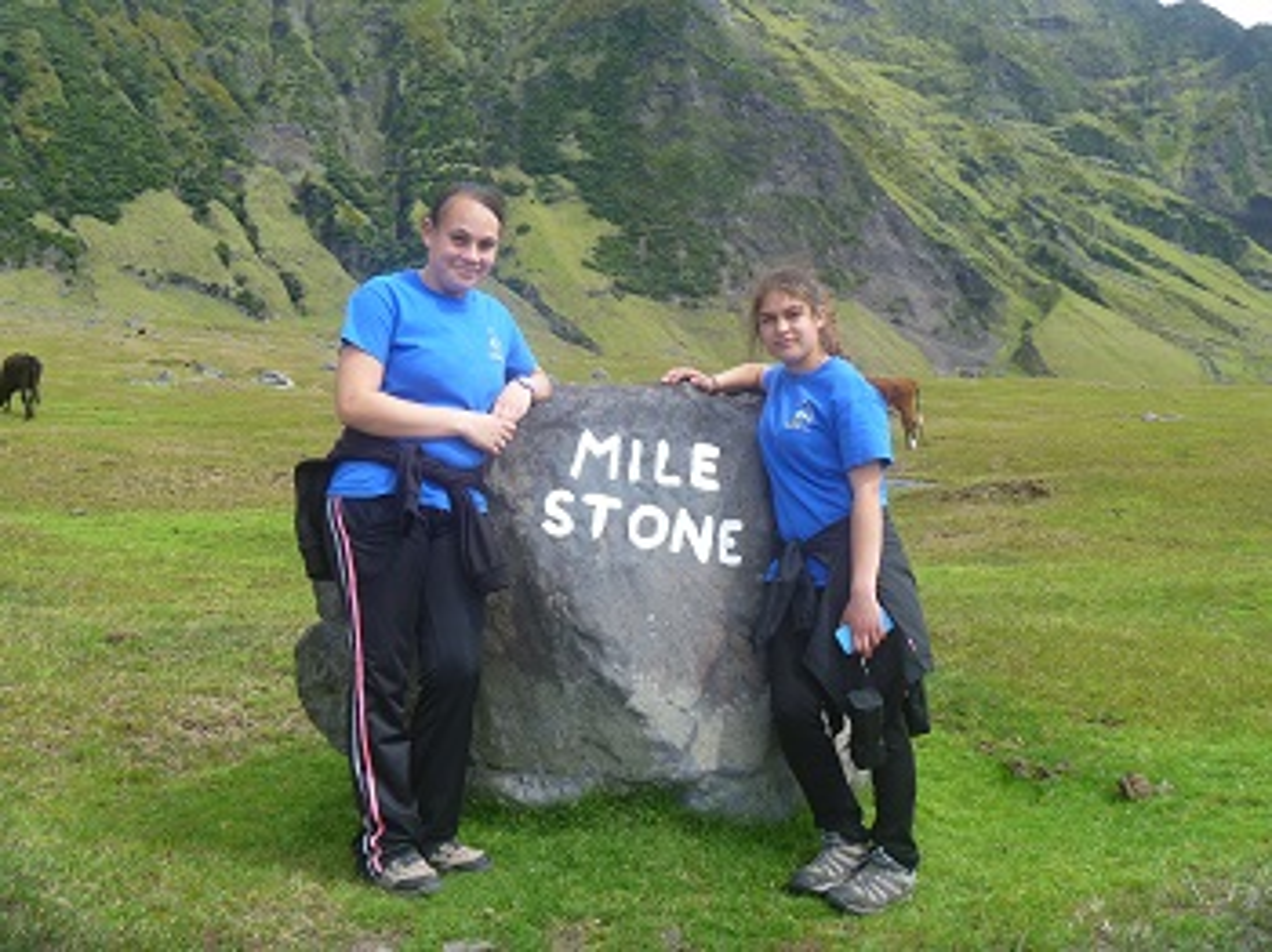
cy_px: 476
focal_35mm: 35
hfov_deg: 52.7
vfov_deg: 40.7
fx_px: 1285
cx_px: 636
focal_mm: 6.3
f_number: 4.5
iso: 80
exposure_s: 1/160
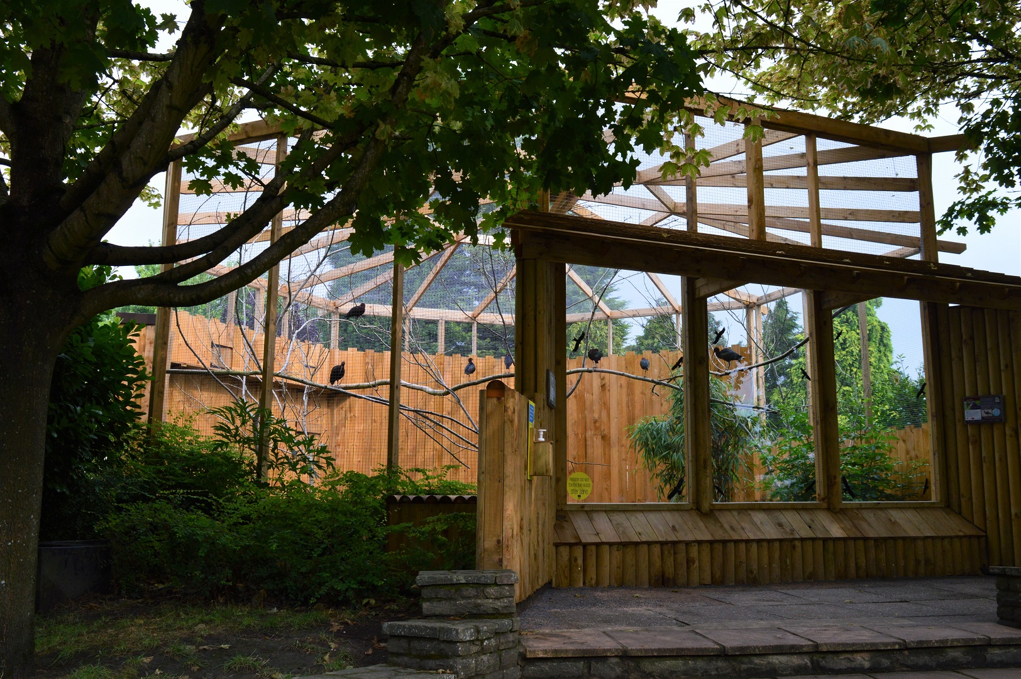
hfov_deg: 57.3
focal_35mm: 33
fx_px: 935
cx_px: 510
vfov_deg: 39.9
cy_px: 340
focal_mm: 22
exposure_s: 1/250
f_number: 10
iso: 400
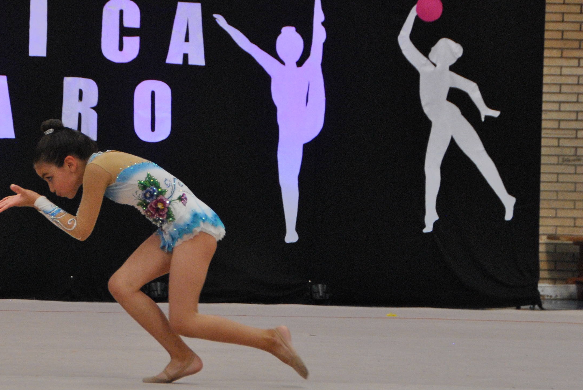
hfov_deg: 10.2
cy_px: 196
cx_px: 131
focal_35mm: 201
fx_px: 3258
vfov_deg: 6.9
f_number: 5.3
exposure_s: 1/250
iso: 800
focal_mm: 75
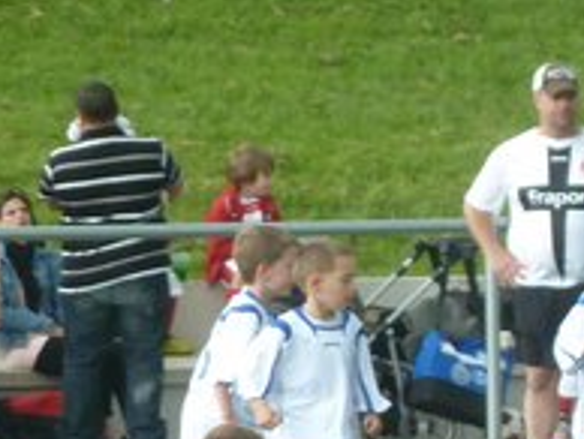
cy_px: 206
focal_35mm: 1082
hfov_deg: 1.8
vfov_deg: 1.4
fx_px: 18277
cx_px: 795
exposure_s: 1/125
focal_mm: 49.2
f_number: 4.9
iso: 200
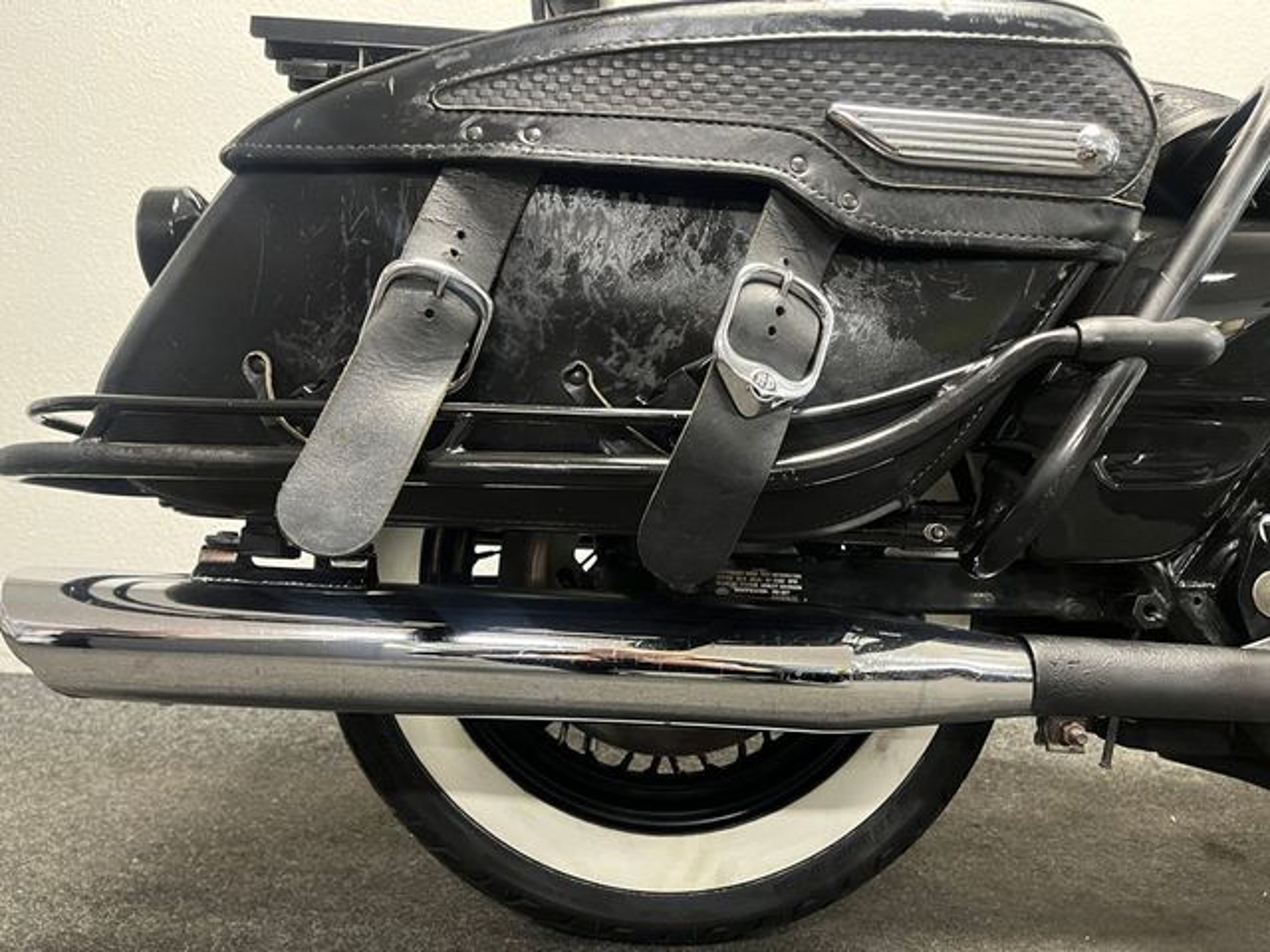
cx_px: 635
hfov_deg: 67.3
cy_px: 476
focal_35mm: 26
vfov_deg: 53.1
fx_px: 954
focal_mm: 5.1
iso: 500
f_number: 1.6
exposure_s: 1/33
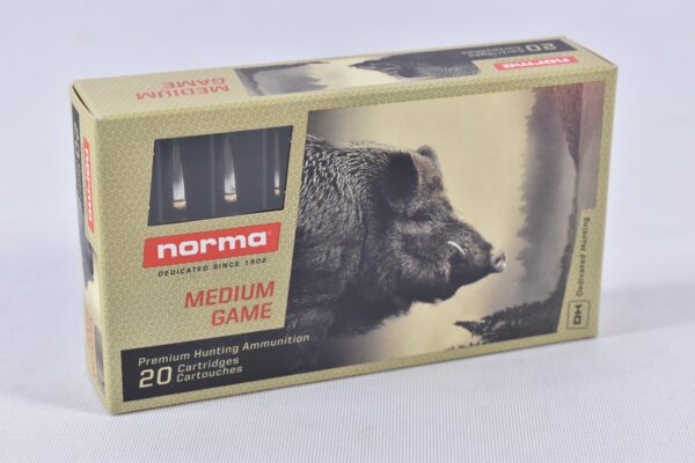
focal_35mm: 82
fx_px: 1593
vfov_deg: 16.6
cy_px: 232
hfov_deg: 24.6
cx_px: 348
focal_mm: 55
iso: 640
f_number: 5.6
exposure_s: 1/50
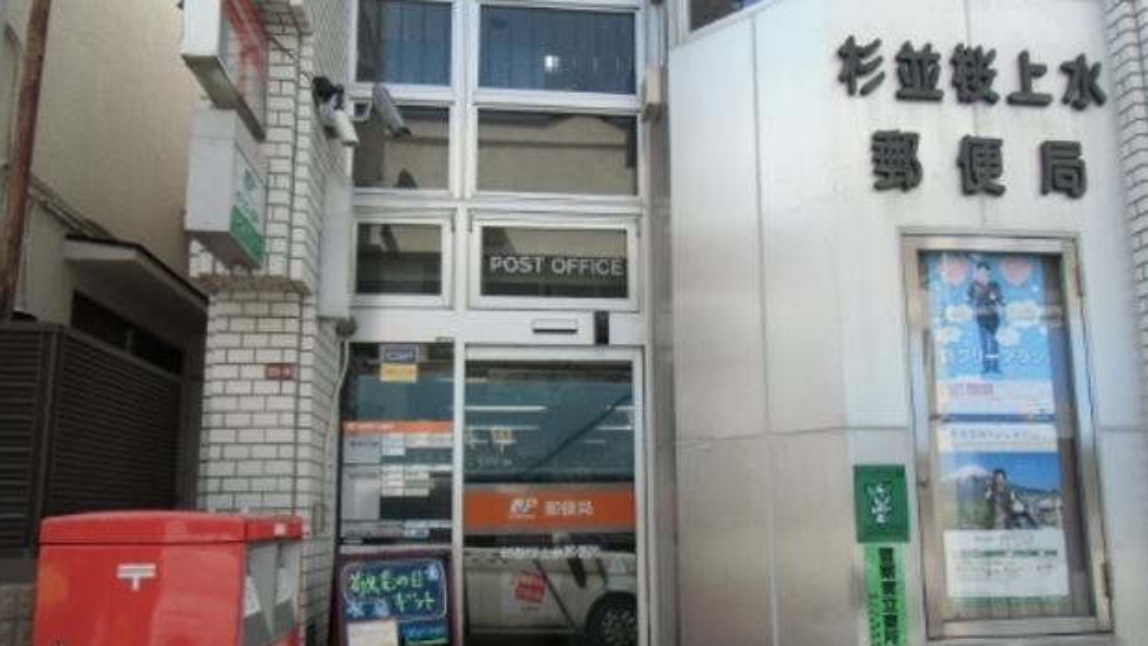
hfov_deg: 69.8
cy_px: 413
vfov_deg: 42.5
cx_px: 583
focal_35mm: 27
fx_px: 822
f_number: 3
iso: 64
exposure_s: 1/250
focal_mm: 4.24
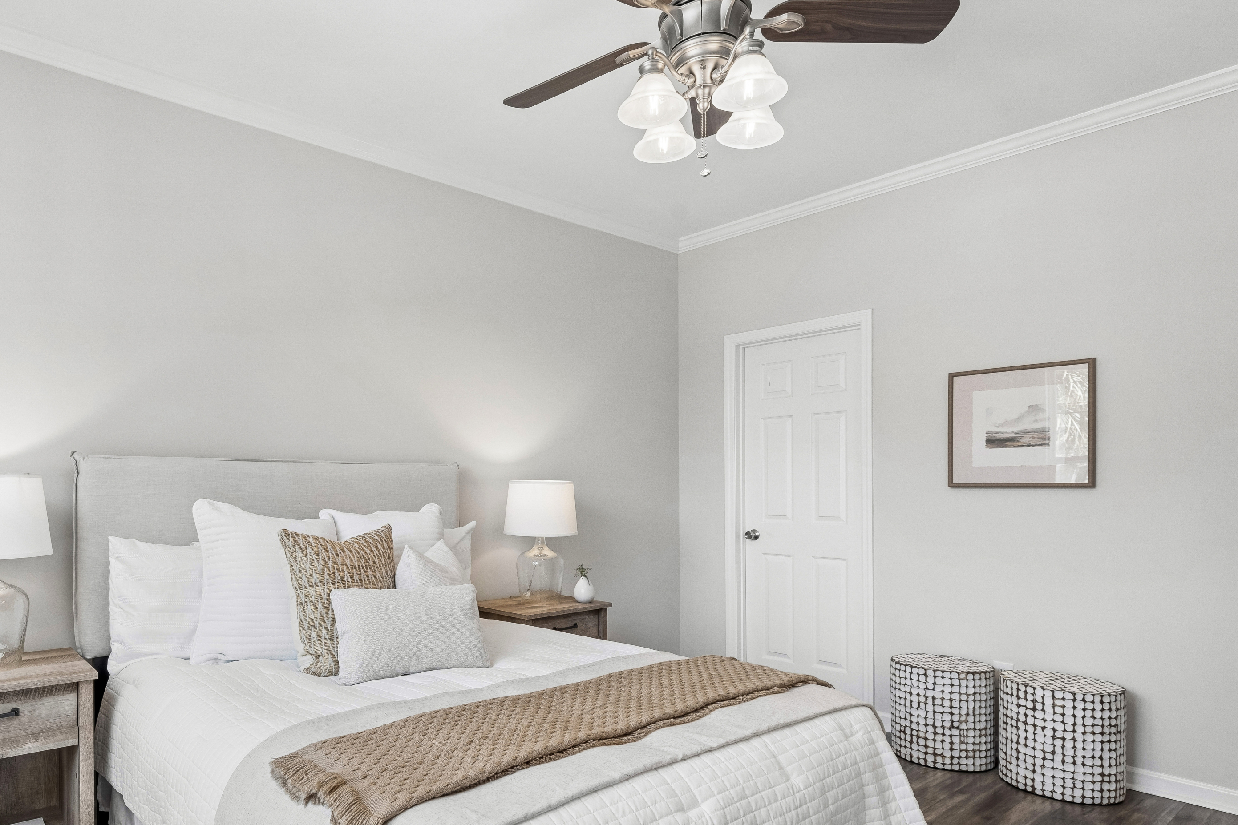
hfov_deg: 77.0
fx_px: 757
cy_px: 491
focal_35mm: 22
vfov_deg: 56.8
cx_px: 457
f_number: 7.1
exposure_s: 1/40
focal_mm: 17
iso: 400
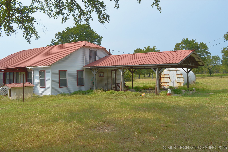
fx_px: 199
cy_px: 76
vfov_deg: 41.6
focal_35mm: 32
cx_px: 114
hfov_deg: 59.5
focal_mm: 21
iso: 100
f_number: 9
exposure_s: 1/320
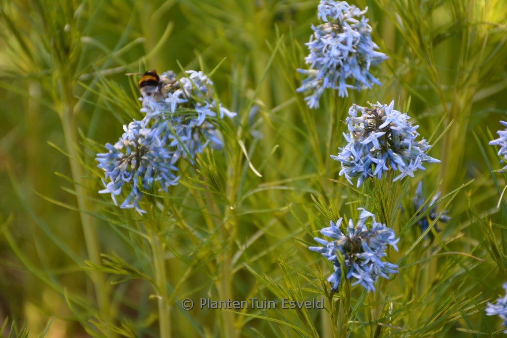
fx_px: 2958
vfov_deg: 6.5
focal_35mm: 210
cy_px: 169
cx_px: 254
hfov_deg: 9.8
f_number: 5.6
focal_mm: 140
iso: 400
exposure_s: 1/320
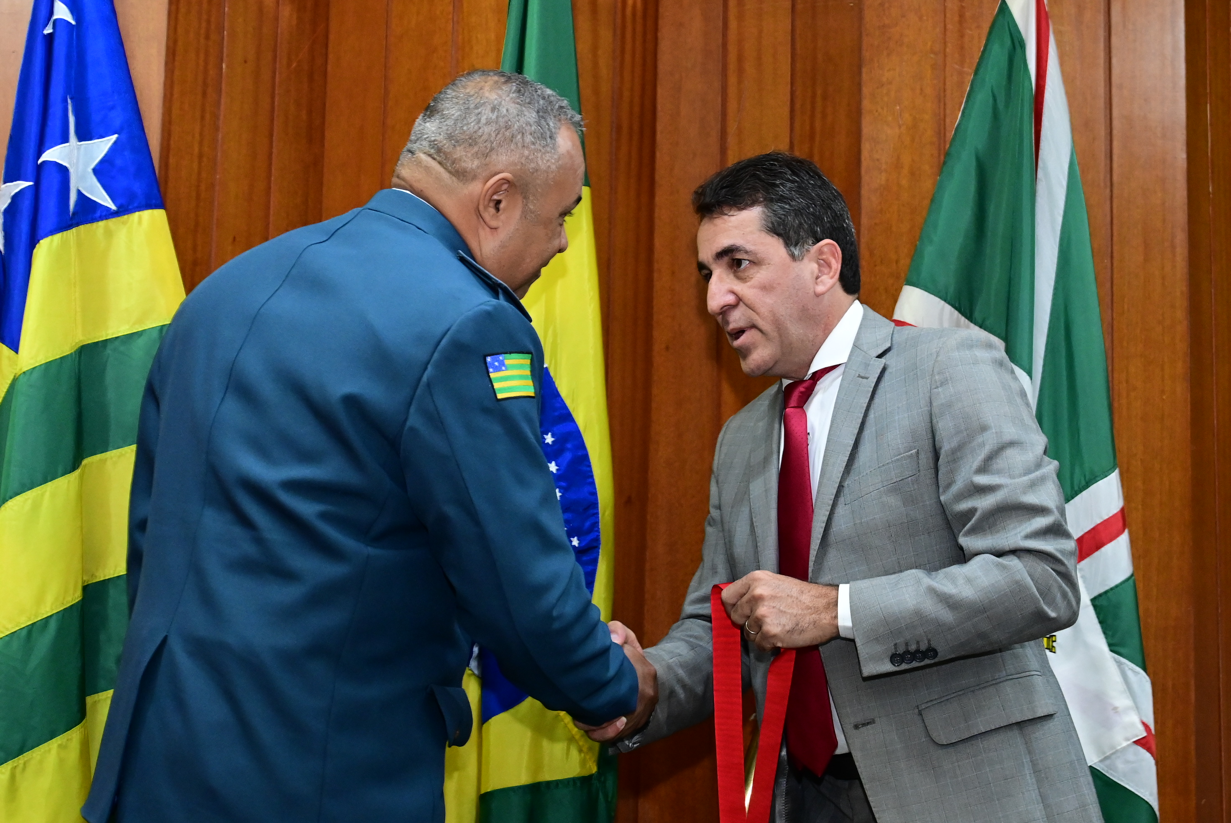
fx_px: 2395
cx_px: 616
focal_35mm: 70
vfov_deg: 19.5
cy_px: 412
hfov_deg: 28.8
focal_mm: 47
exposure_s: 1/125
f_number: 4.5
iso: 4000
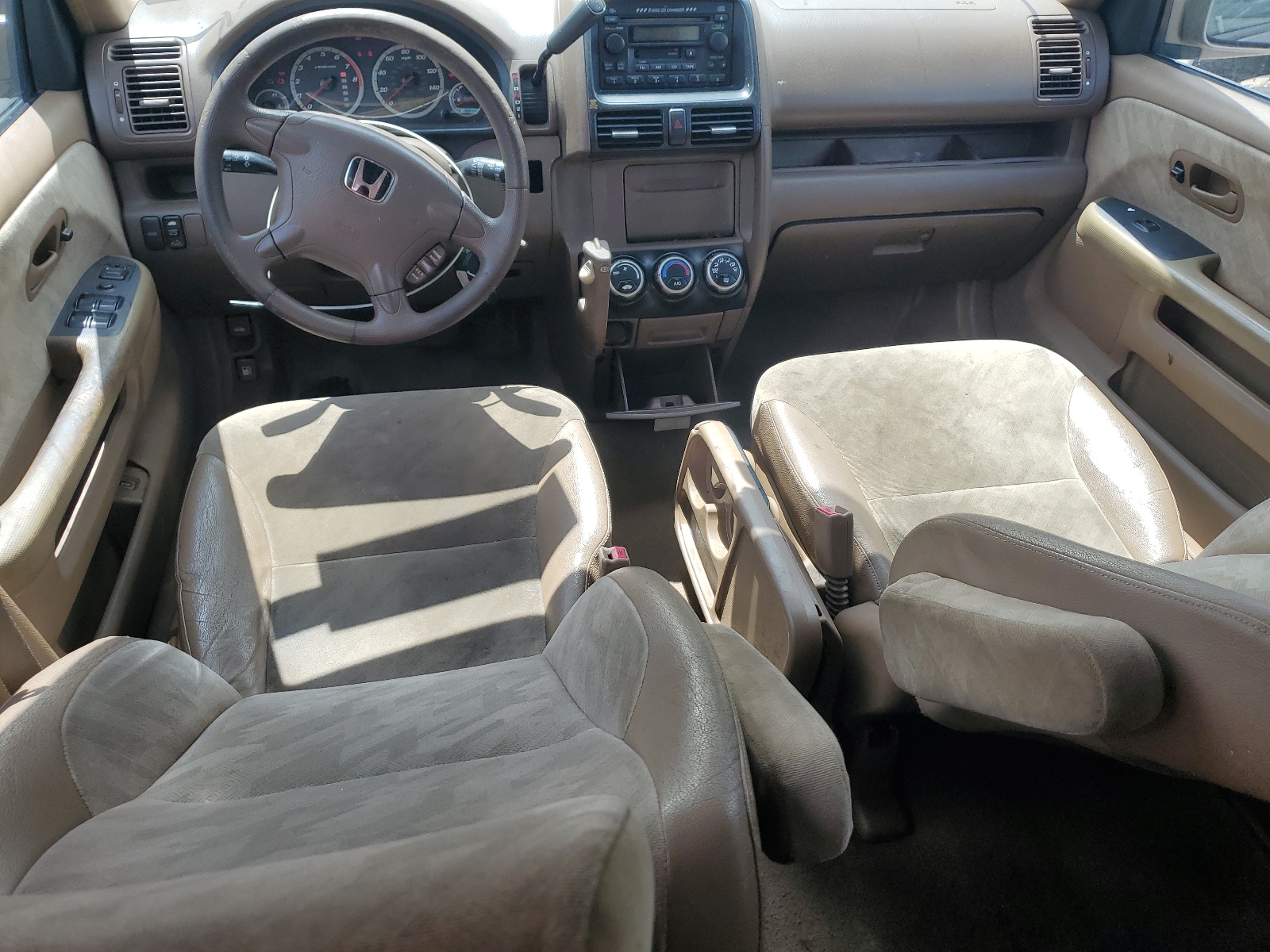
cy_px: 476
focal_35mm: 26
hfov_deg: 67.3
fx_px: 954
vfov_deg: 53.1
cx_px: 635
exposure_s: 1/714
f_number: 1.5
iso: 50
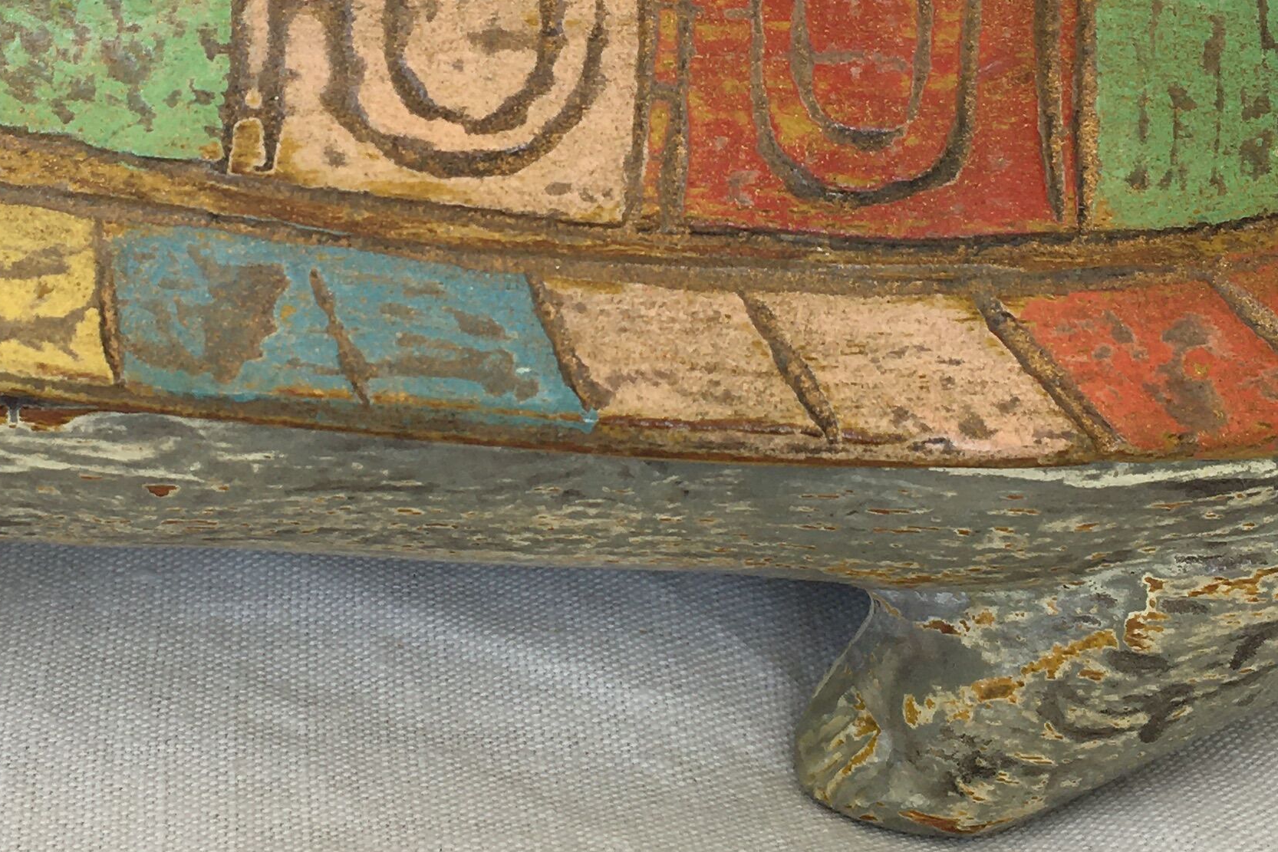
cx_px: 425
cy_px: 110
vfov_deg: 18.4
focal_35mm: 73
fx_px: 2592
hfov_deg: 27.5
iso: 25
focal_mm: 4.15
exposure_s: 1/442
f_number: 2.2
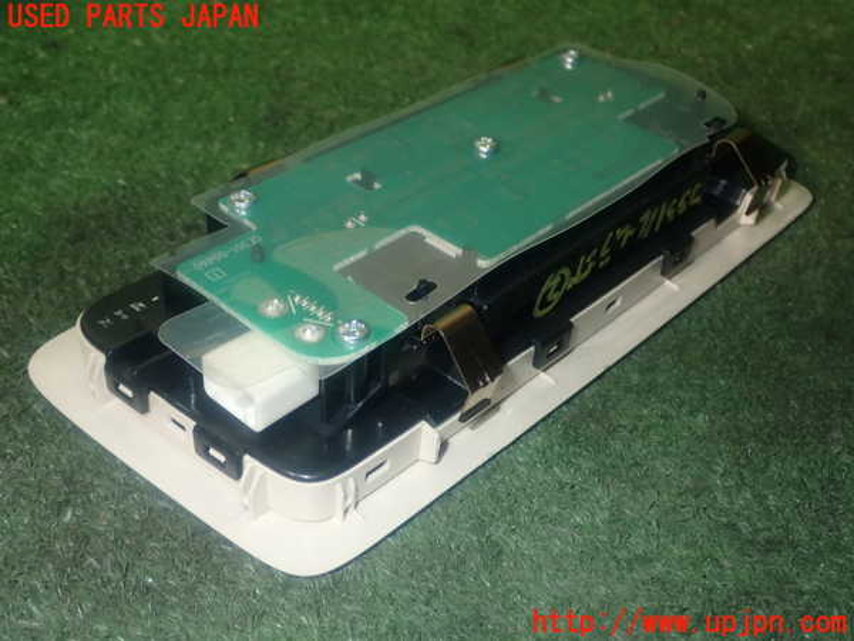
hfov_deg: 45.8
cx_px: 427
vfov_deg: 35.1
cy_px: 320
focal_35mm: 41
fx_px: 1011
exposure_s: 1/40
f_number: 8
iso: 200
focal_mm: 7.31
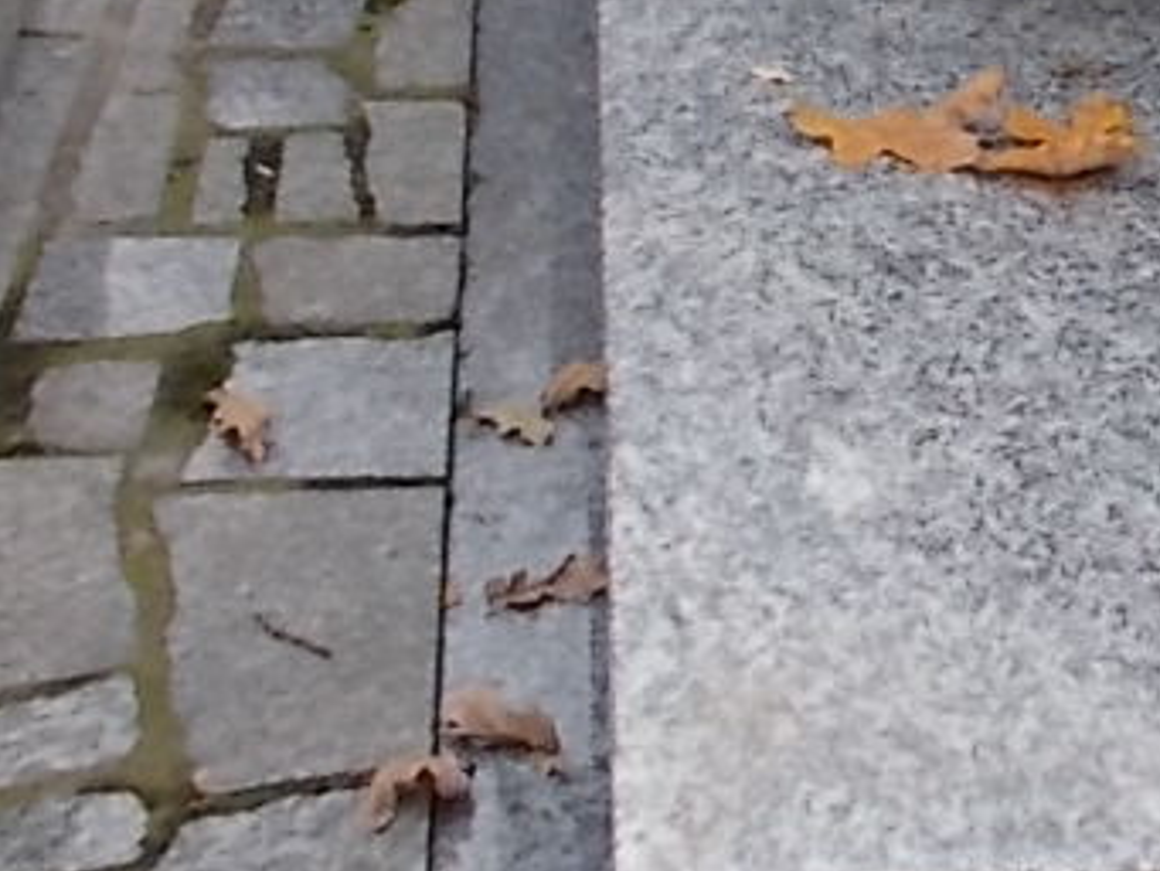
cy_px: -235
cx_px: 1405
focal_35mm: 122
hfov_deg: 15.5
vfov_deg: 11.8
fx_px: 4090
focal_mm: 4.6
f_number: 3.2
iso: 80
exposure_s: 1/250
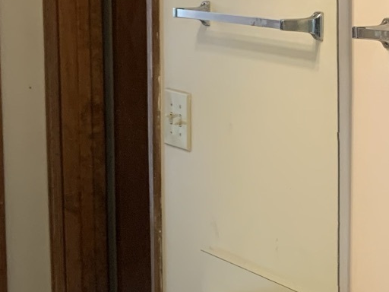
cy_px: 214
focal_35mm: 104
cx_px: 607
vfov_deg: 14.2
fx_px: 1169
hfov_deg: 16.9
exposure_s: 1/60
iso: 160
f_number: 1.8
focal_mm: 4.25
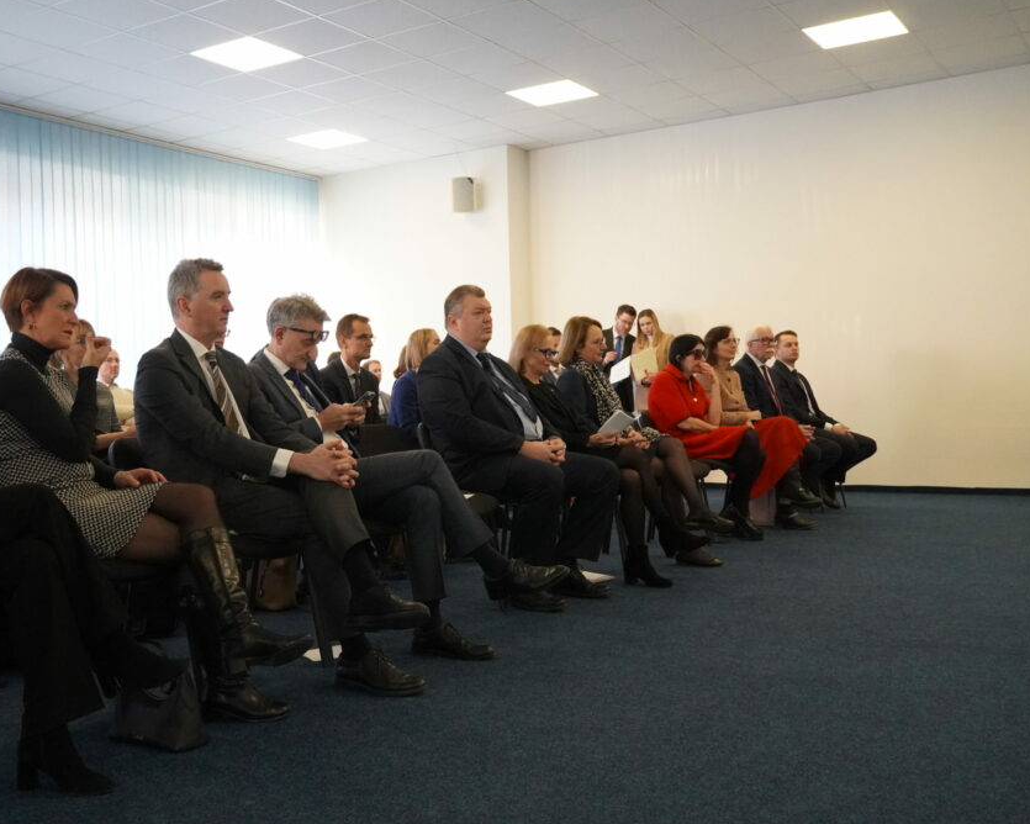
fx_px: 1158
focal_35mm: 38
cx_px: 403
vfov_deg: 39.2
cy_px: 406
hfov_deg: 47.6
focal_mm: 22
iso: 5000
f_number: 4
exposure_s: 1/160
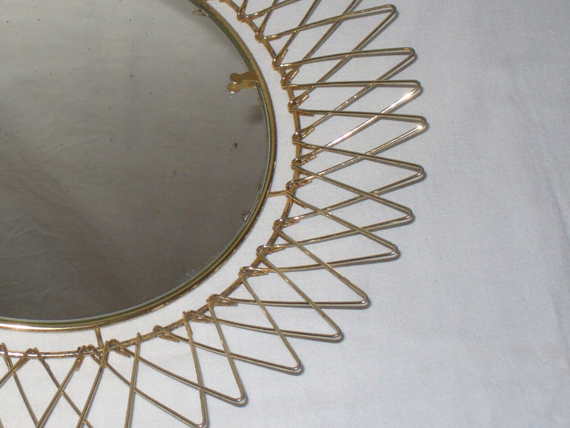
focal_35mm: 75
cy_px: 123
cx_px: 75
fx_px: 1235
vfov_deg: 19.5
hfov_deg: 25.3
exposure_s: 1/30
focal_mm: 6.1
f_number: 2.8
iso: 100
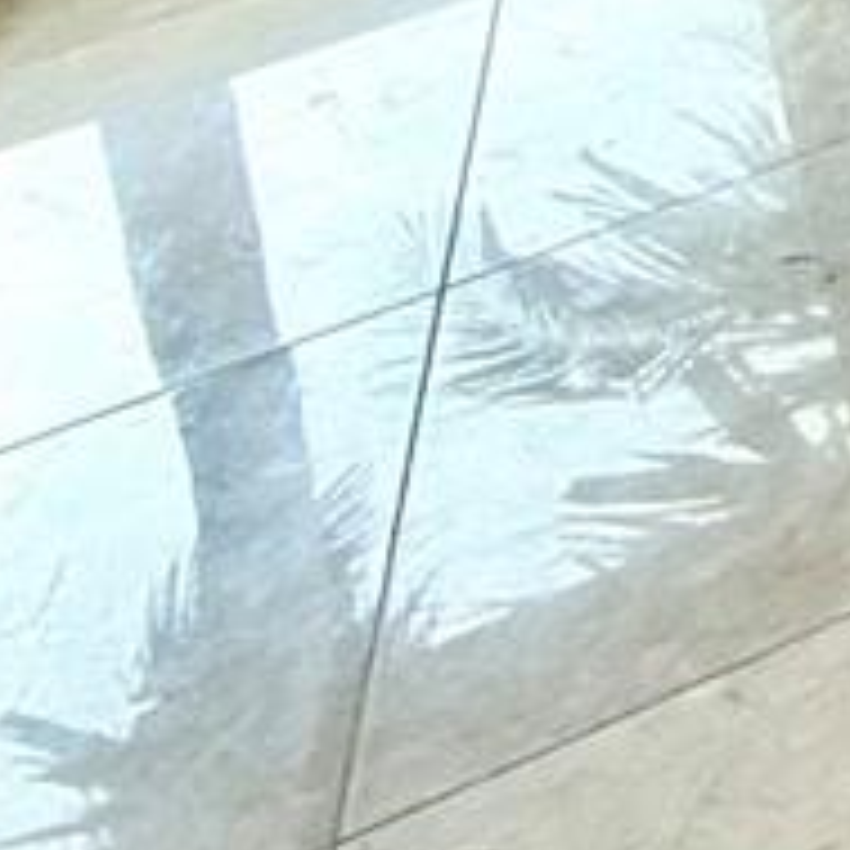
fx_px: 2917
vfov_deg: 11.8
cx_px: 3180
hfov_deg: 8.9
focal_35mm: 105
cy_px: -1444
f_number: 2.2
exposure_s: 1/120
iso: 125
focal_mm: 2.22
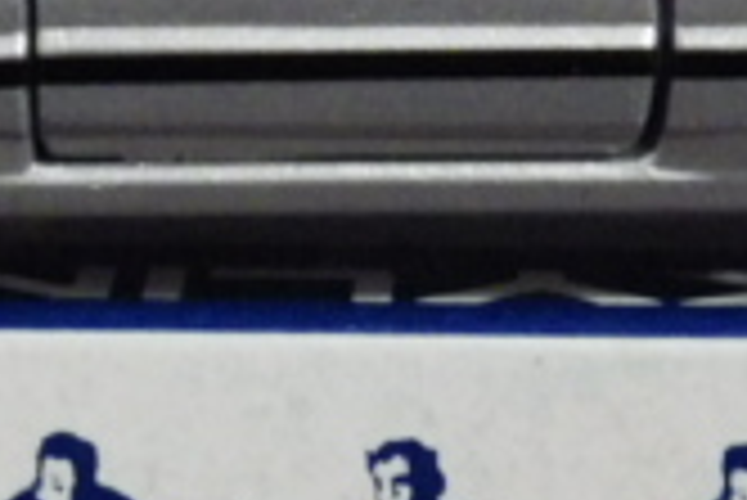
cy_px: 378
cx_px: 405
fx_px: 5919
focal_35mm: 285
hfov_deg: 7.2
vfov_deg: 4.8
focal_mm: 12.8
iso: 1000
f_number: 4.2
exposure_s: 1/25
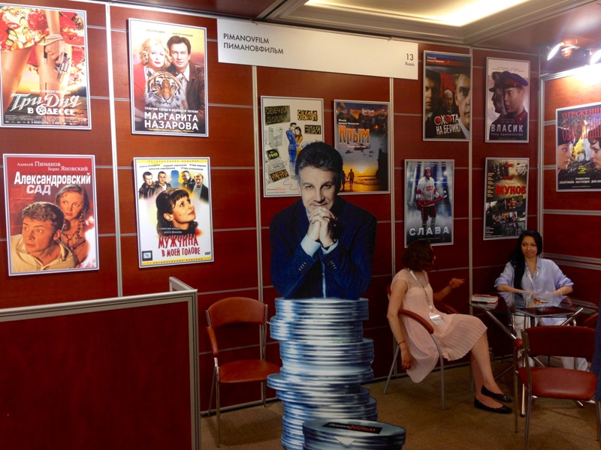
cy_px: 225
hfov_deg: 55.4
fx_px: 573
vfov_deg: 42.9
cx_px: 300
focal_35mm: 33
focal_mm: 4.12
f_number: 2.4
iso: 50
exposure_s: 1/20
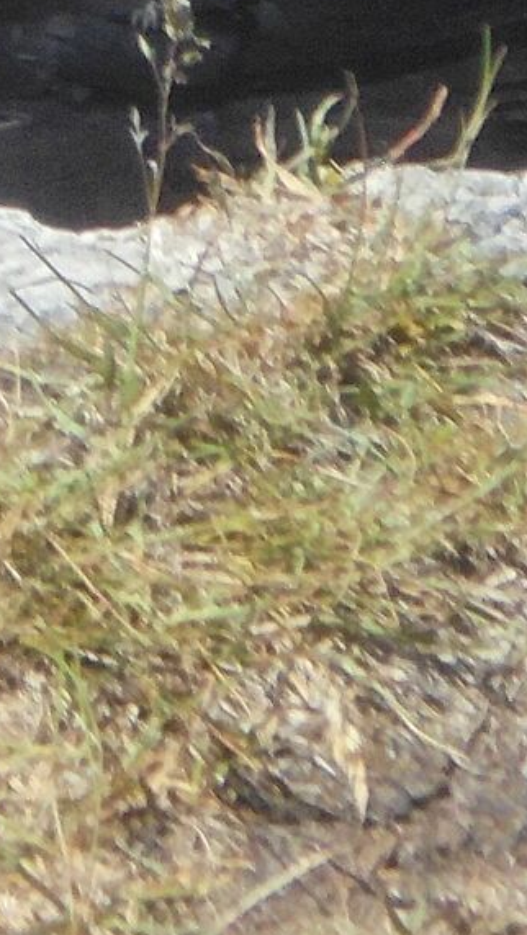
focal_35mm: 713
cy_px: -438
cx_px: -151
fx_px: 17702
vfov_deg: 3.0
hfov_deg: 1.7
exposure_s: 1/320
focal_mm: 27.6
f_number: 6.5
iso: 100
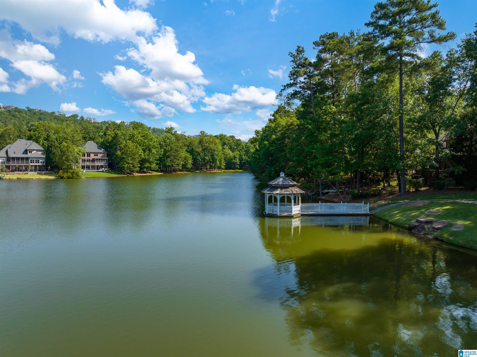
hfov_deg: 71.6
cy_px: 178
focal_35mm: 24
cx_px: 238
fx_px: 331
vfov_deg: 56.8
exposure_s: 1/400
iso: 220
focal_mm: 12.29
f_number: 2.8
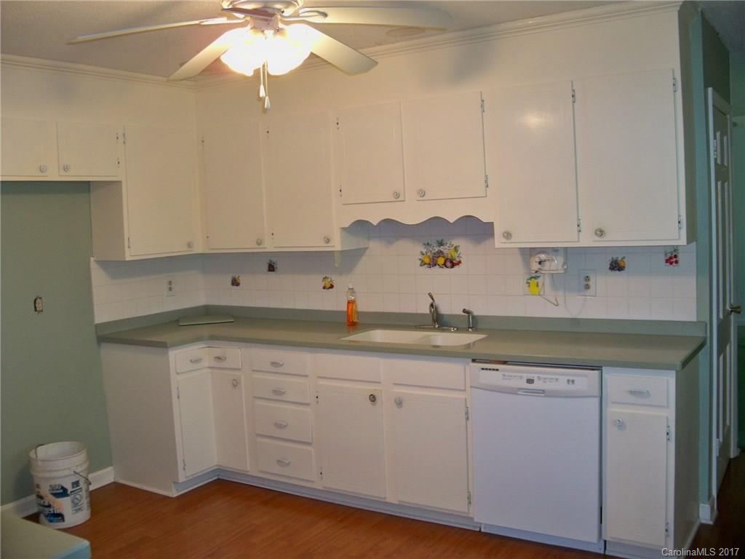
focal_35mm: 35
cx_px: 372
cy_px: 280
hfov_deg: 52.6
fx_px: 753
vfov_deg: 40.7
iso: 200
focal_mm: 6.2
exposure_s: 1/30
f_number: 3.5
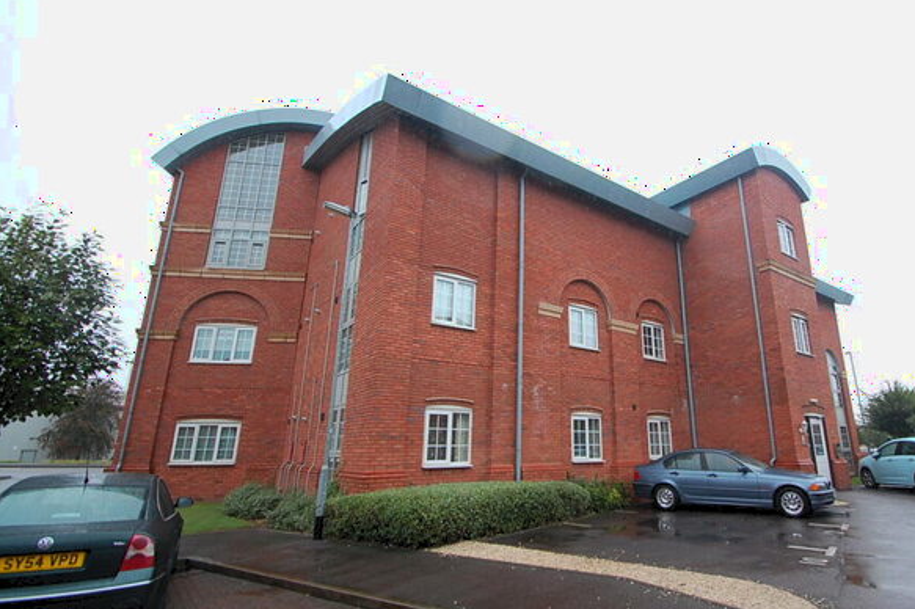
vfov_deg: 67.3
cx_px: 548
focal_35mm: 18
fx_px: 457
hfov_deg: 88.9
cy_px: 322
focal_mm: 10
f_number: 4.5
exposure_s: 1/800
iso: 800
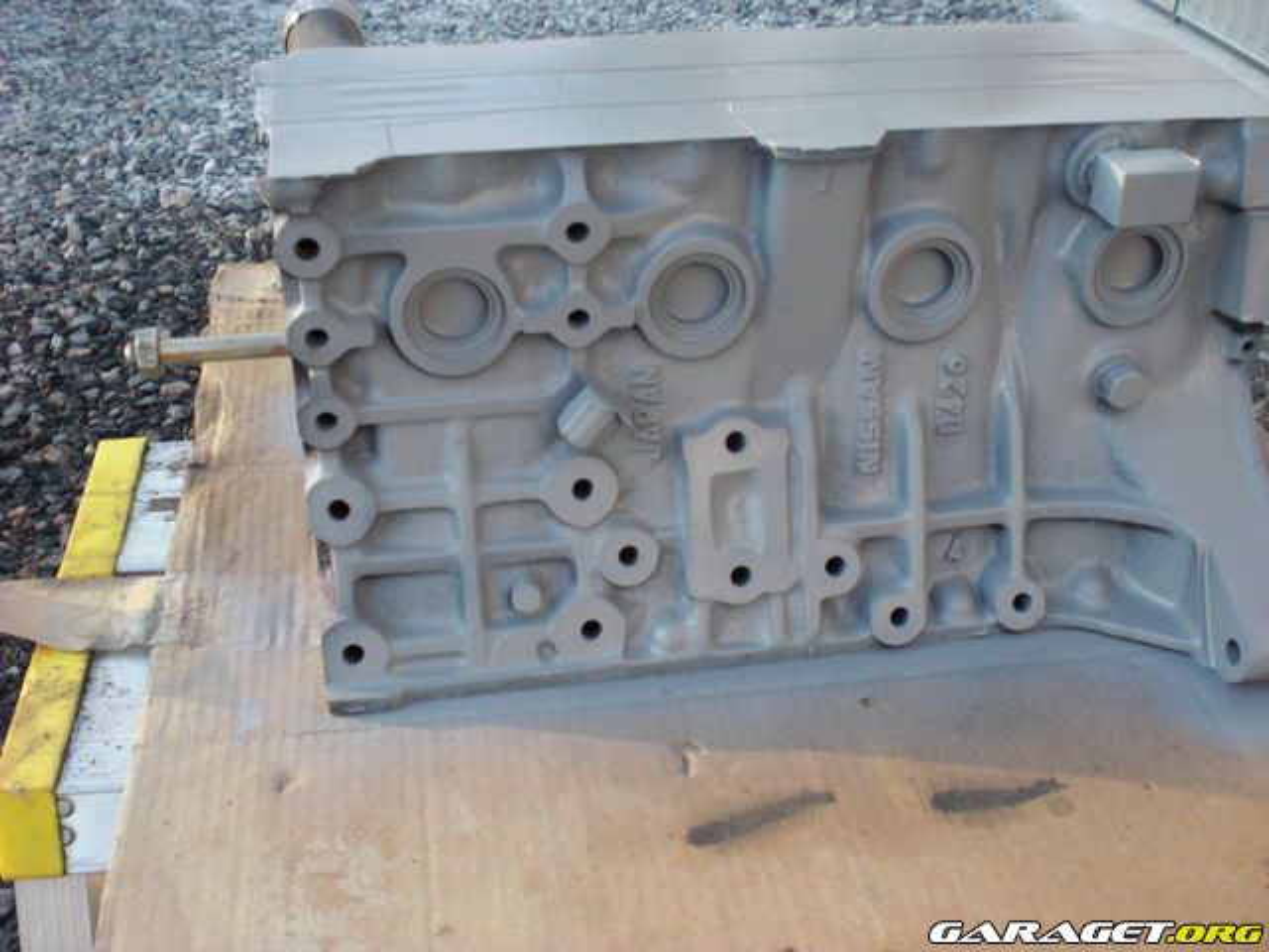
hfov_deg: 49.0
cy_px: 476
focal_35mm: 38
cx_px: 634
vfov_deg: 37.7
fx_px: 1393
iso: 64
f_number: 3.1
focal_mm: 6.3
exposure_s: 1/100
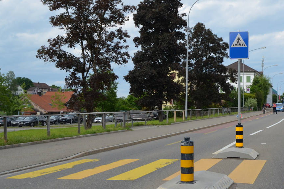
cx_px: 168
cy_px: 114
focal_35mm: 46
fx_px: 363
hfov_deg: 42.6
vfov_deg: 29.2
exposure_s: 1/250
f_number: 8
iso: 160
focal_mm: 22
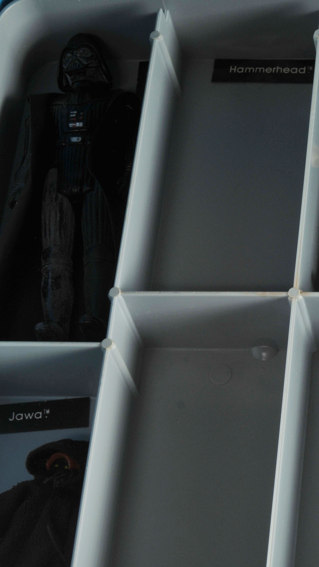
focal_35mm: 119
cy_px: 308
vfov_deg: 18.0
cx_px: 461
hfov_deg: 9.9
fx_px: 1789
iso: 100
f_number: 16
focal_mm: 38
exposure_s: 1/250
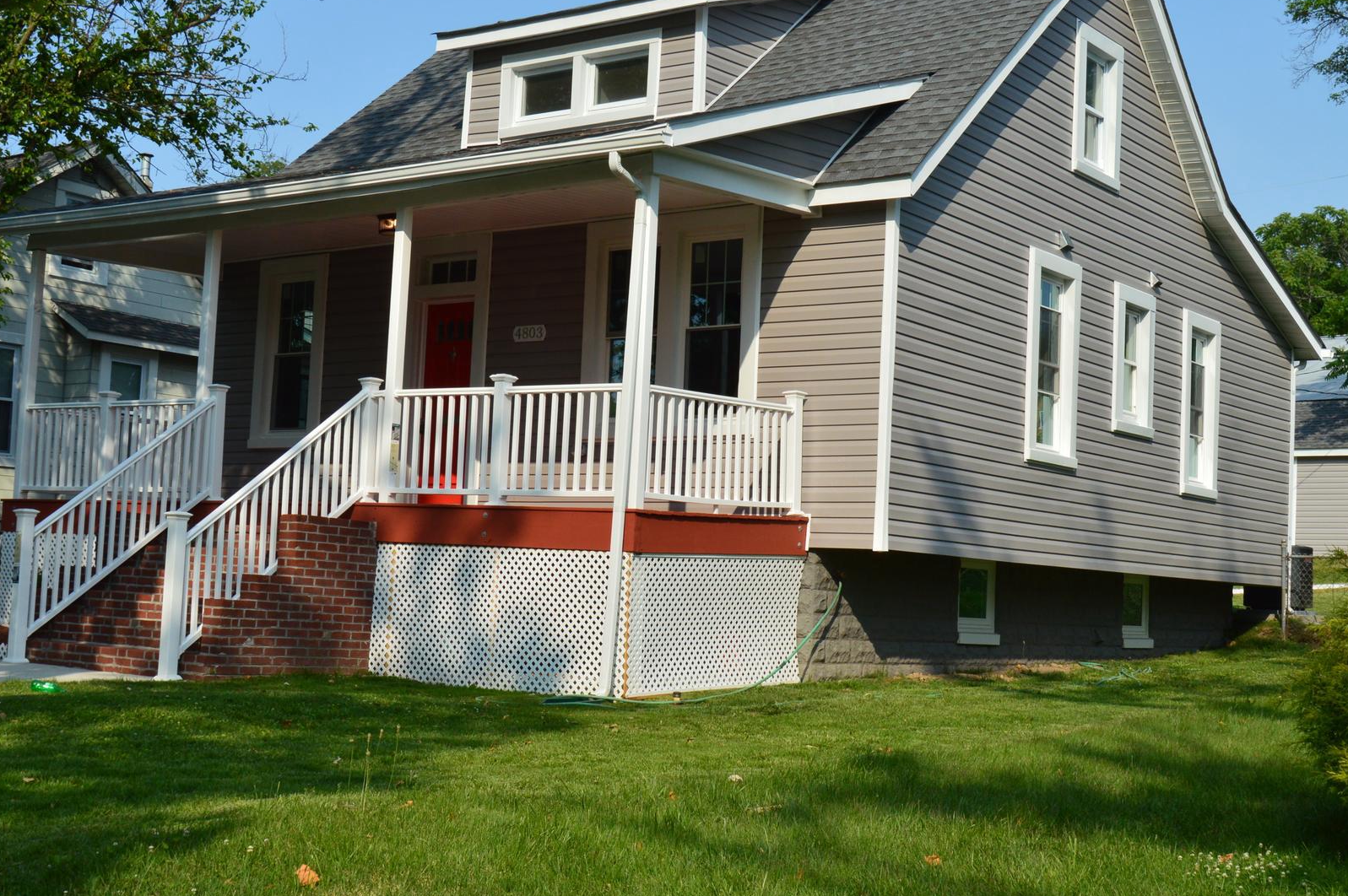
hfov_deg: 39.6
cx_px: 737
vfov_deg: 26.9
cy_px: 453
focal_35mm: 50
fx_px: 1871
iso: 400
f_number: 11
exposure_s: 1/500
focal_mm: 26
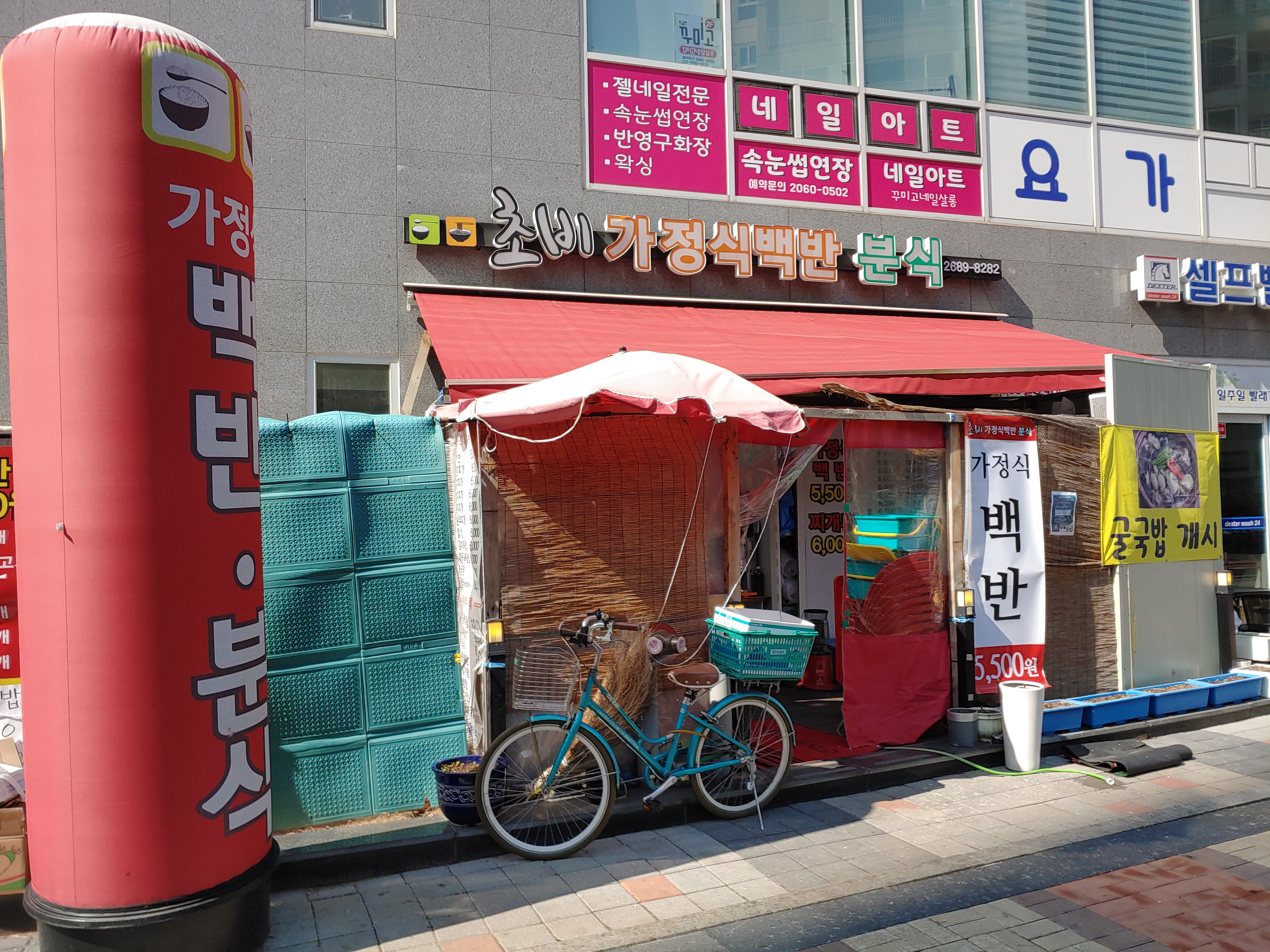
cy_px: 476
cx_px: 635
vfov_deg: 54.9
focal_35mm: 25
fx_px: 917
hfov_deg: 69.4
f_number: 1.5
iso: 50
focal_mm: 4.23
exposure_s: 1/1563
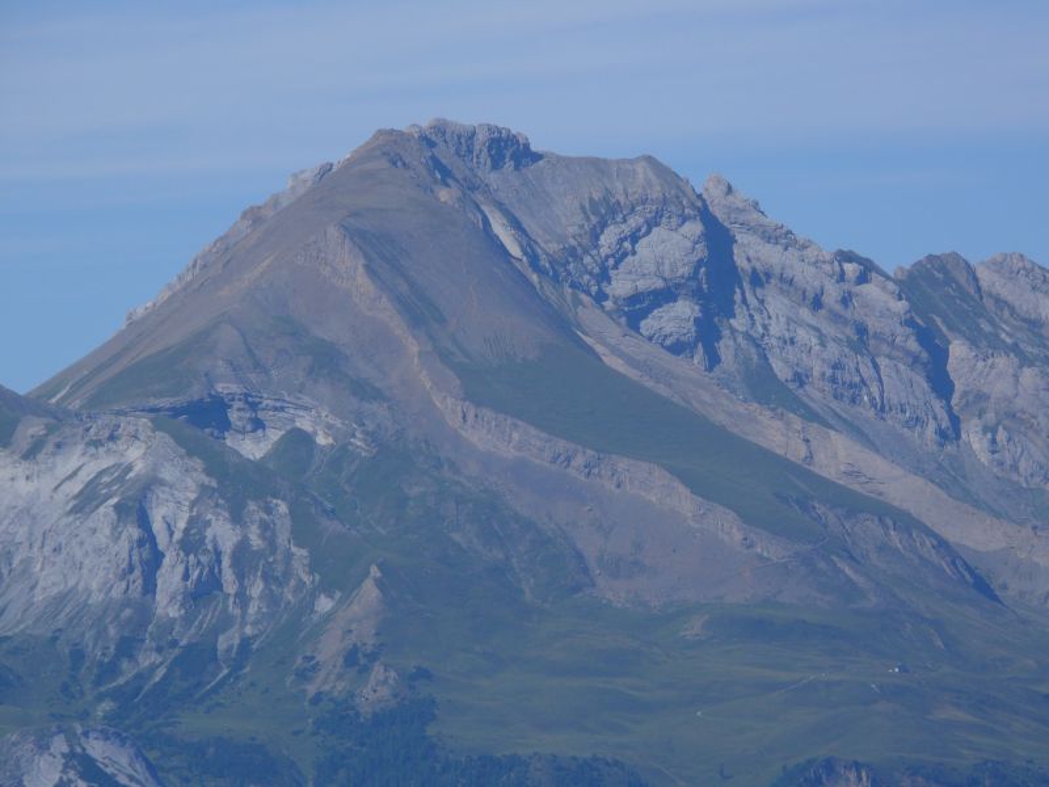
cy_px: 394
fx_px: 12728
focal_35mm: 420
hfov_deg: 4.7
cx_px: 524
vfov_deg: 3.5
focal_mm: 88.8
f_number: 8
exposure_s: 1/400
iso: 100
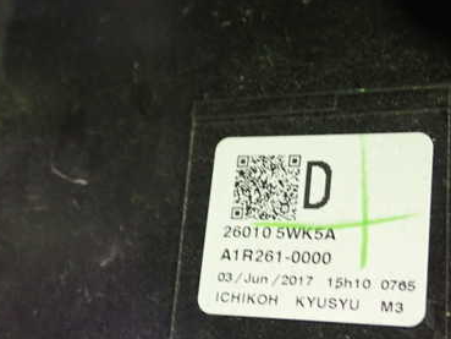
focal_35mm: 52
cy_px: 234
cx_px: 271
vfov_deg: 27.8
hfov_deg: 36.7
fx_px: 678
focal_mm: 5.79
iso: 800
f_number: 2.4
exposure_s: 1/20
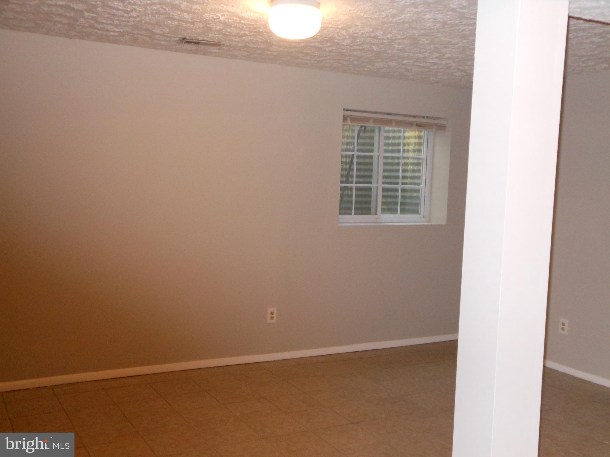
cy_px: 228
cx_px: 305
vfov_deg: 37.7
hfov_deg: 49.0
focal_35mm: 38
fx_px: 670
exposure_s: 1/30
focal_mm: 6.8
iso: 500
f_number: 3.6
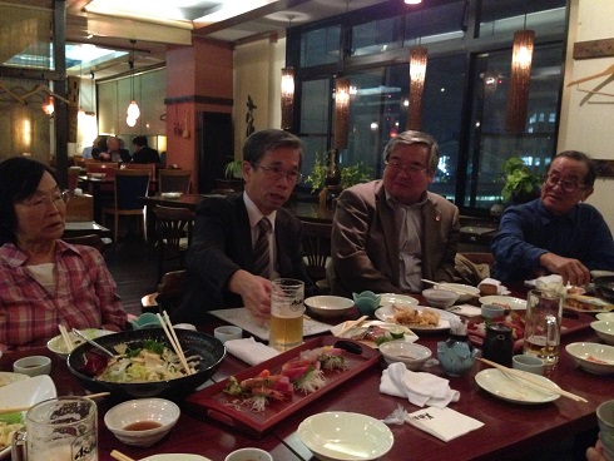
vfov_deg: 43.0
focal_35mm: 33
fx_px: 586
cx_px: 307
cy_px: 230
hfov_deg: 55.3
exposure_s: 1/15
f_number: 2.4
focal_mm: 4.12
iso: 800
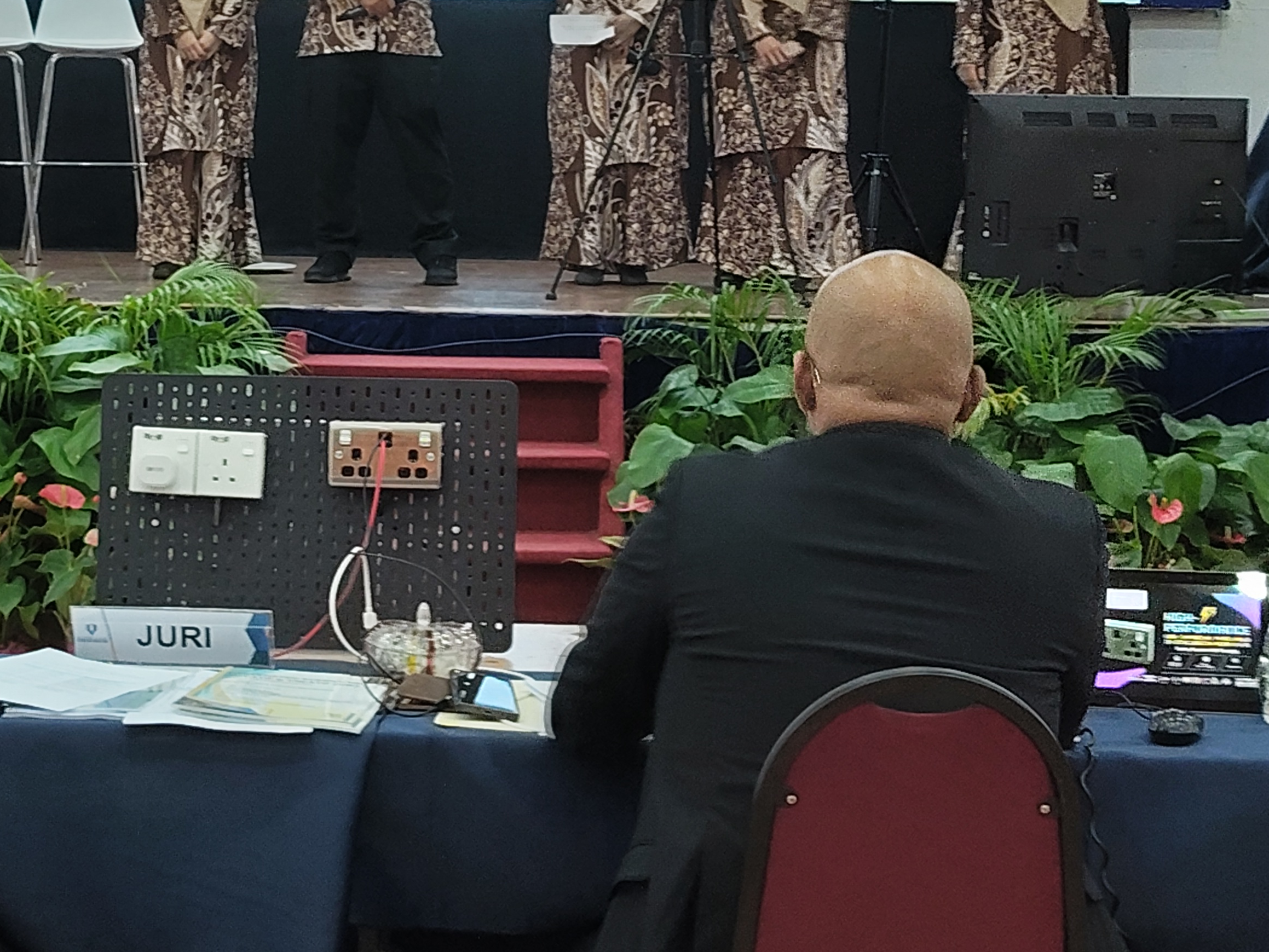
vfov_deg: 16.7
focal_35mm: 88
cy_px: 222
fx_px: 3226
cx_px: 284
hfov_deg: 22.0
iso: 126
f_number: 1.8
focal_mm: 4.15
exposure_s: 1/20
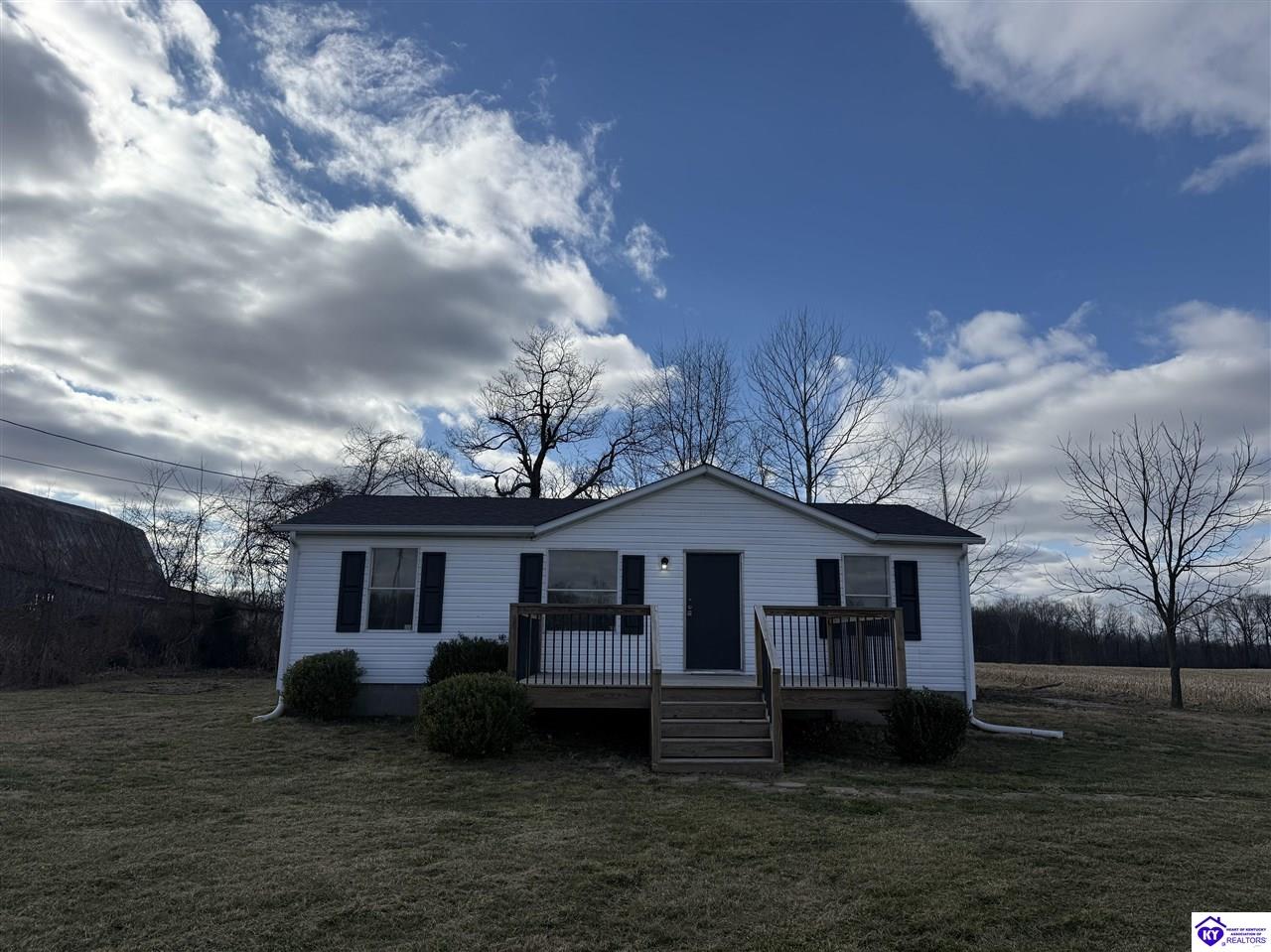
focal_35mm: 24
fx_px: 881
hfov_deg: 71.6
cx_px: 636
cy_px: 476
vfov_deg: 56.8
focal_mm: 6.76
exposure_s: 1/8130
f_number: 1.78
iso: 80
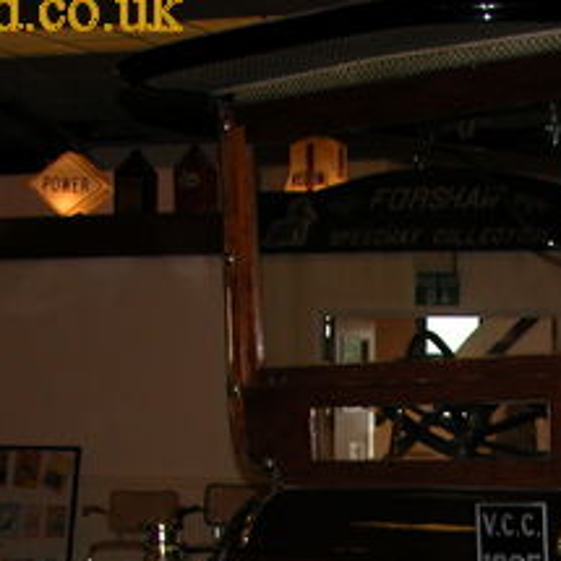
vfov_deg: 14.5
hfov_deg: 14.9
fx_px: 2109
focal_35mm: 115
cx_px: 538
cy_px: 736
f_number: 2.8
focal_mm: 8.9
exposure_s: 1/60
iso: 100
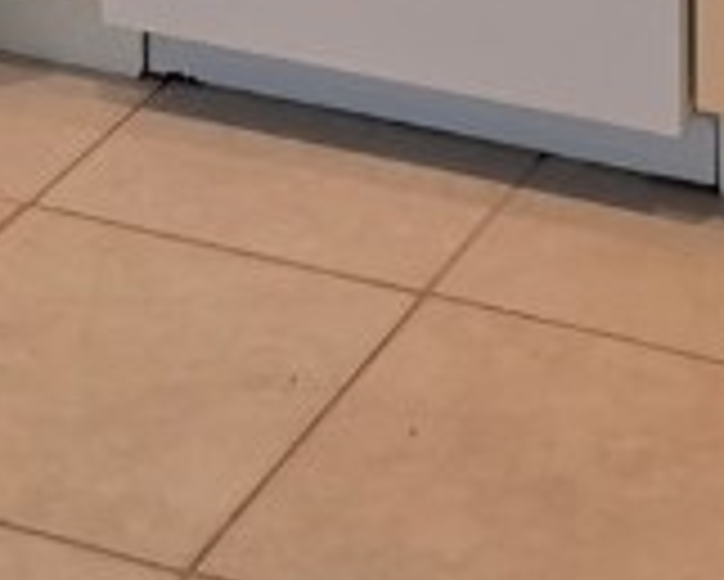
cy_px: -787
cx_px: 576
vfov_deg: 9.6
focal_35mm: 143
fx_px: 3066
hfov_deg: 13.4
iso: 160
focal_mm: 6.3
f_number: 1.7
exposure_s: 1/120
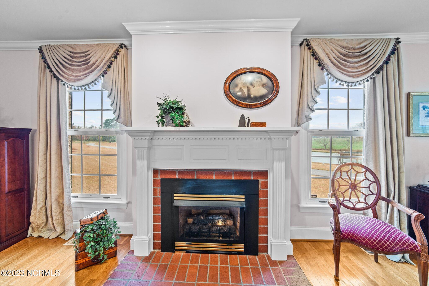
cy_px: 143
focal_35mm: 14
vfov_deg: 81.3
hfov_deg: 104.2
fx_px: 167
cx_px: 214
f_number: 8
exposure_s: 1/2.5
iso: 250
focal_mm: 14
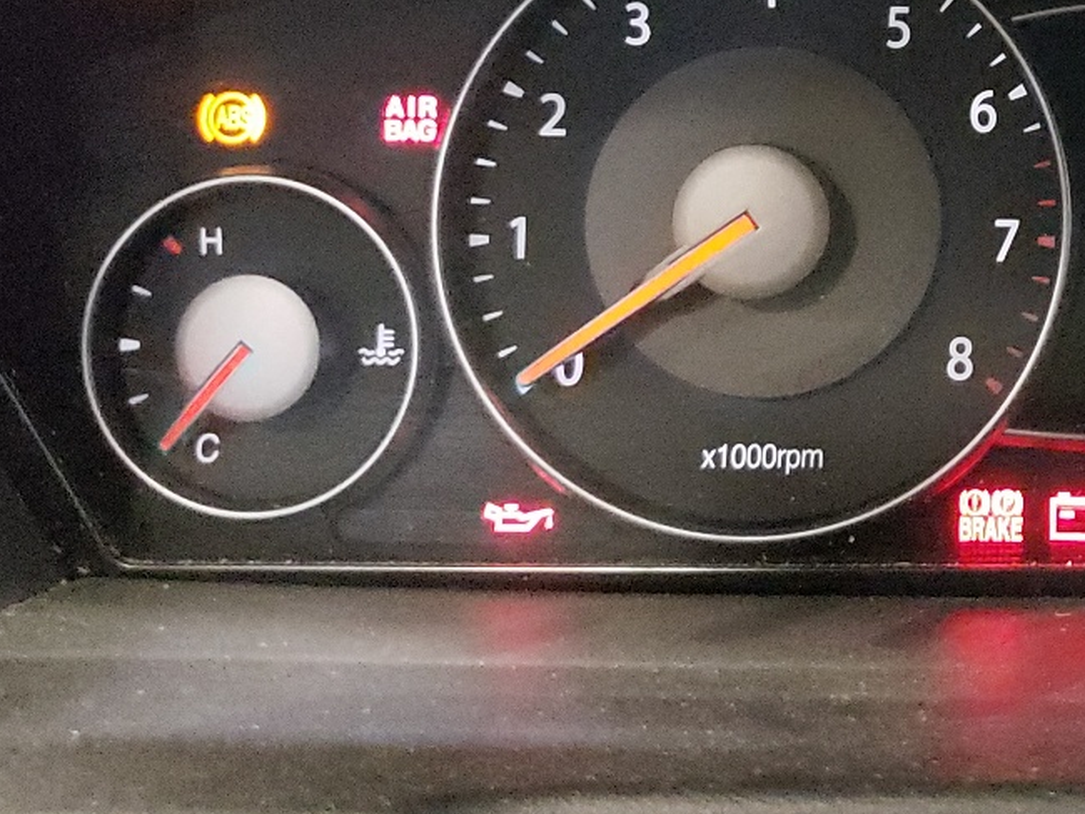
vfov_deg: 22.5
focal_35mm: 64
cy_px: 103
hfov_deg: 27.8
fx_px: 2007
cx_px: 1168
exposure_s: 1/24
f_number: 1.5
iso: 1274
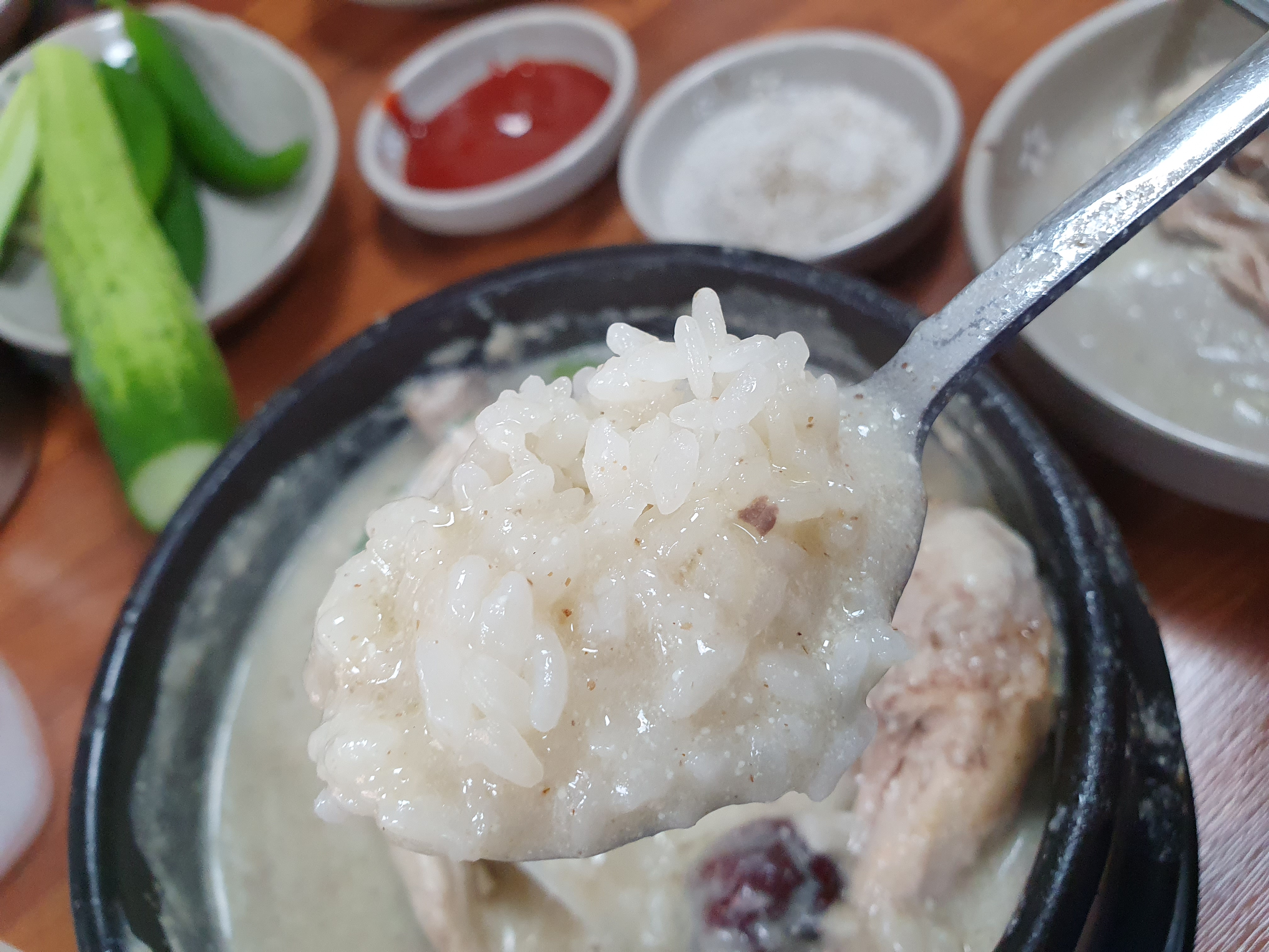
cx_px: 634
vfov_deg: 53.1
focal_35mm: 26
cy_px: 476
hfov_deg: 67.3
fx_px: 953
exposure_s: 1/120
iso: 250
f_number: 2.4
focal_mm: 4.32
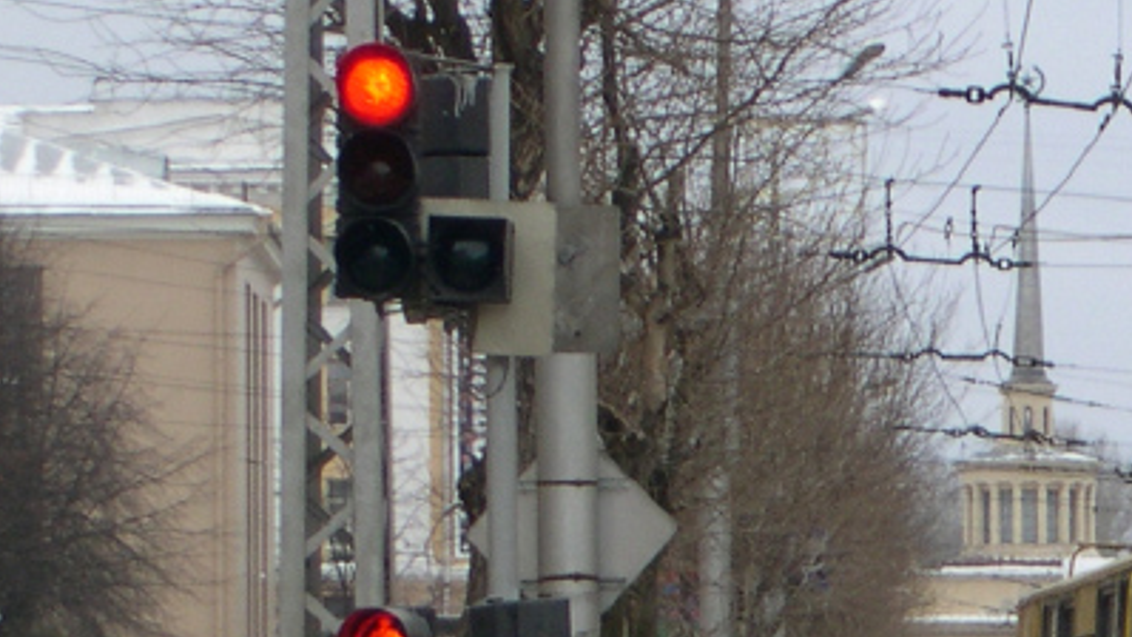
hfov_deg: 6.7
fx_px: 9576
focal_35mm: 319
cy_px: 680
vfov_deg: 3.8
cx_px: 1618
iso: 100
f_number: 4.6
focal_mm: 20.5
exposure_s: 1/86.6
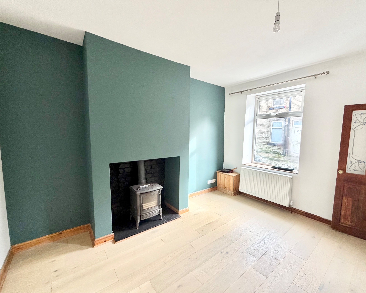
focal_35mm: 15
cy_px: 148
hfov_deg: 96.7
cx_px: 191
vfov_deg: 84.0
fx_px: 162
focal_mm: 2.22
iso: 250
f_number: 2.2
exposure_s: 1/121
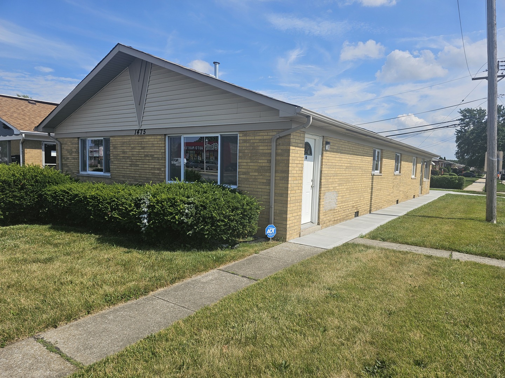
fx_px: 336
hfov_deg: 73.9
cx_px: 252
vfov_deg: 58.9
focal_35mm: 23
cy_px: 189
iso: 10
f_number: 1.7
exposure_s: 1/1117
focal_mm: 6.3
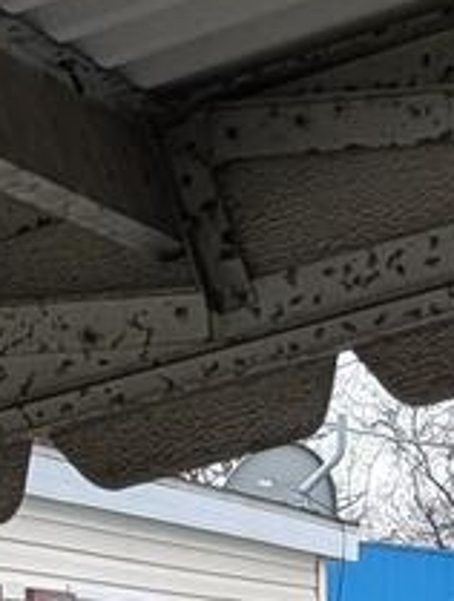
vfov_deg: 10.9
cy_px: 837
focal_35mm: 176
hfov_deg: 7.8
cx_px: 1167
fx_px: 3062
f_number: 1.85
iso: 46
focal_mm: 6.81
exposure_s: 1/191
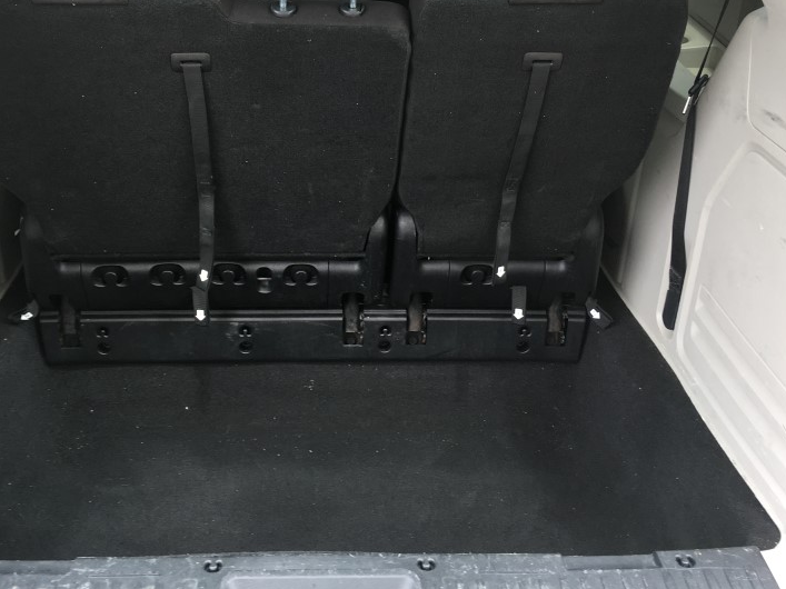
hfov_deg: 44.7
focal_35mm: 42
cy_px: 166
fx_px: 954
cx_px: 337
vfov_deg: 33.8
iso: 25
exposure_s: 1/60
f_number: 2.2
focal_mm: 4.15
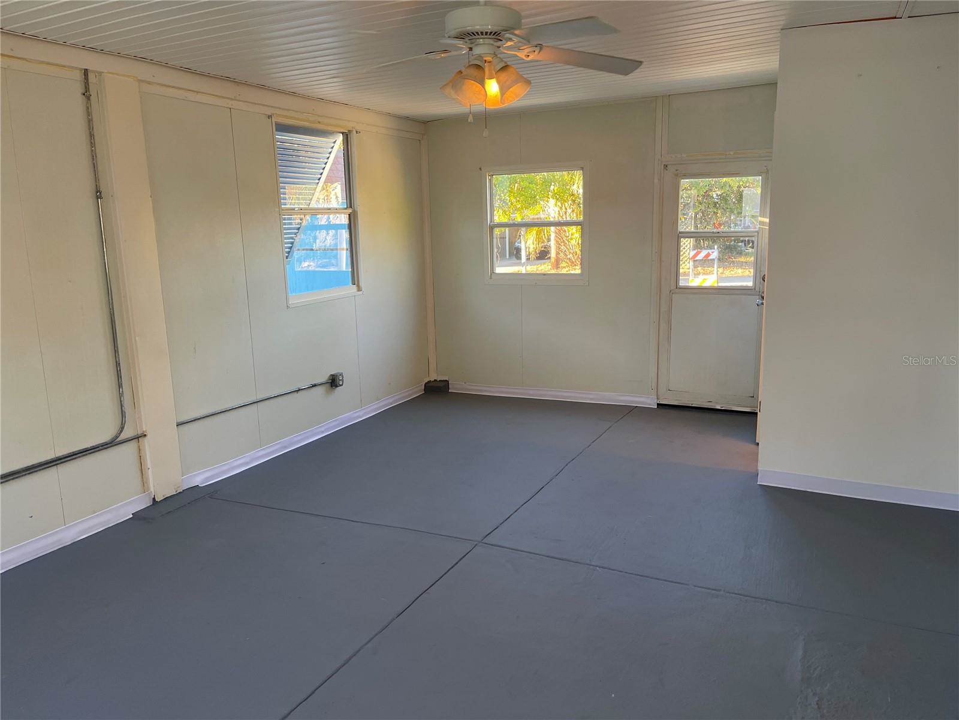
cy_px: 360
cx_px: 480
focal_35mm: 25
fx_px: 693
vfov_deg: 54.9
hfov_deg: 69.4
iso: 125
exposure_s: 1/120
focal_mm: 5.1
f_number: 1.6
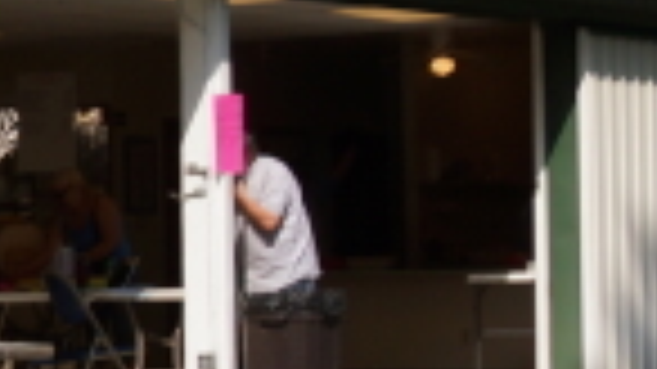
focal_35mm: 194
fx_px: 3378
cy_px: 166
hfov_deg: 9.8
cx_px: -925
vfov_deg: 6.3
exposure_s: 1/125
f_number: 5.6
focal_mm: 18
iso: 100
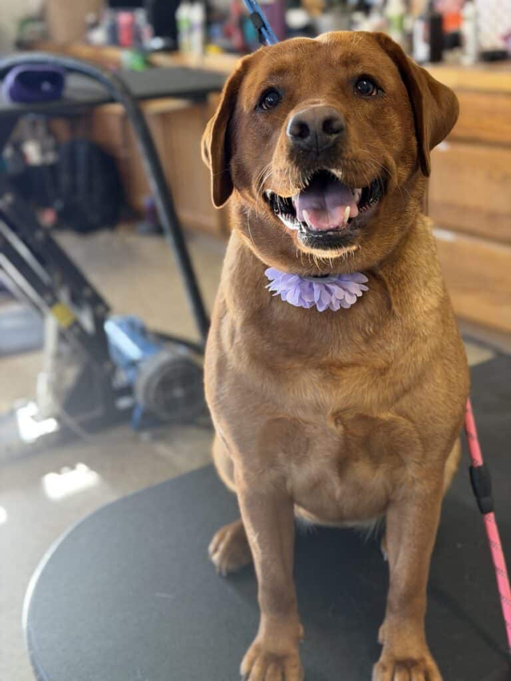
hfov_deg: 30.3
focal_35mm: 48
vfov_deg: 39.7
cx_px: 256
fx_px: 945
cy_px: 340
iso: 125
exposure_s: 1/60
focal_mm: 6.76
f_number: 1.78
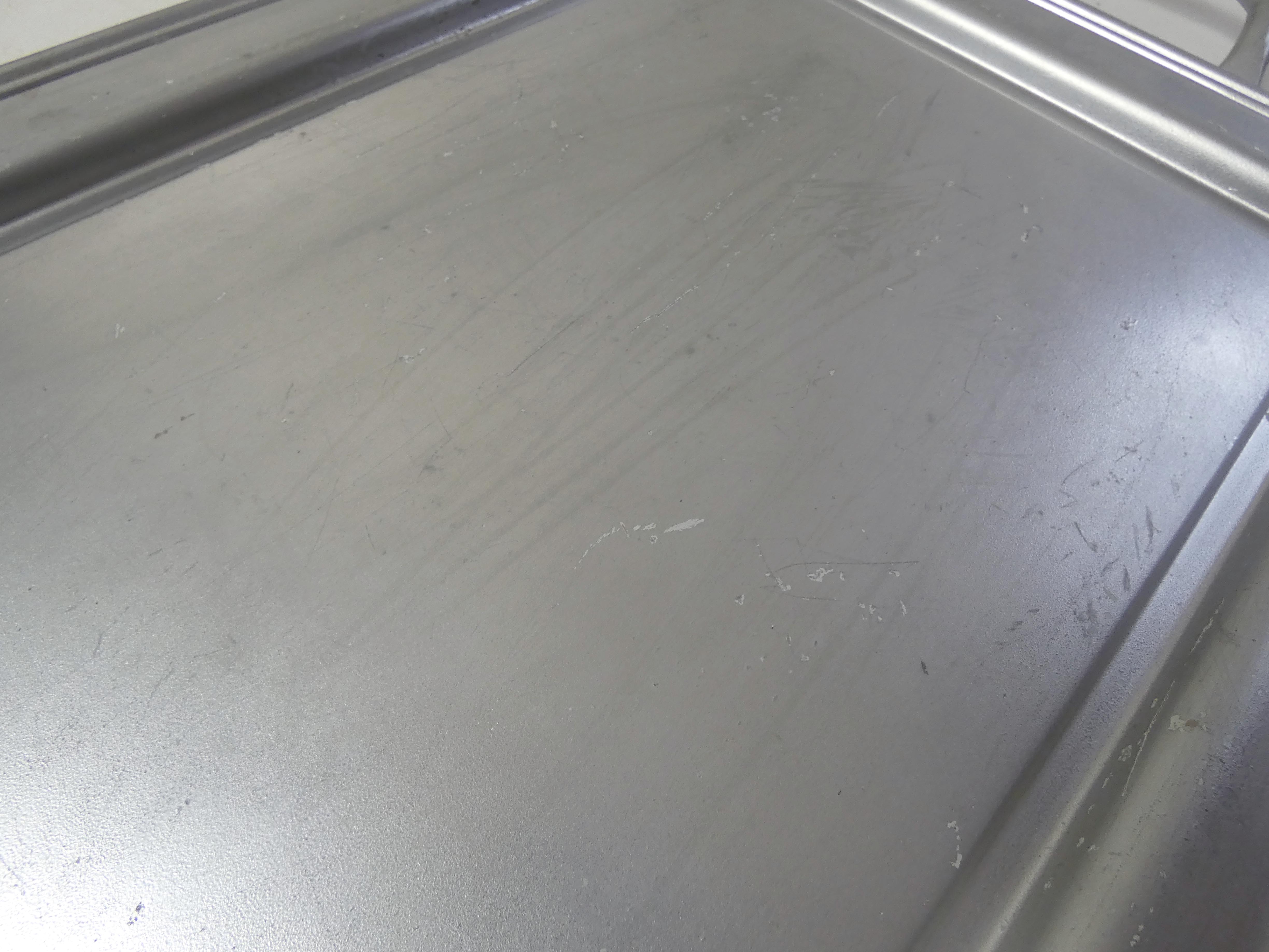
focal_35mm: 20
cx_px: 634
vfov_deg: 66.0
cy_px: 476
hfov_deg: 81.7
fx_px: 733
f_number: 2.8
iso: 200
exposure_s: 1/60
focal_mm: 3.6
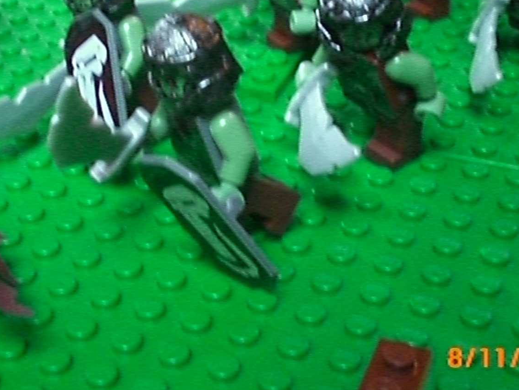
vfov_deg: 21.0
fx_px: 1035
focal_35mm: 69
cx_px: 168
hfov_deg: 28.0
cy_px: 76
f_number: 3.1
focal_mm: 6.3
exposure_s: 1/40
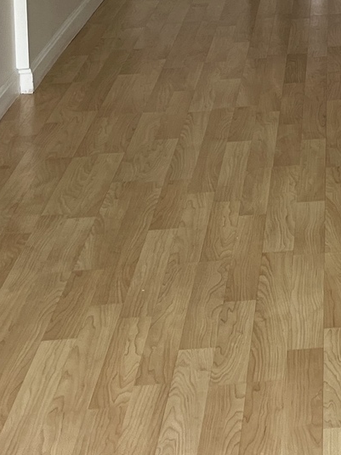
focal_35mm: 112
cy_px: -225
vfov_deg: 16.1
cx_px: 480
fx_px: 1472
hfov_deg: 12.7
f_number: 1.6
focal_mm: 5.1
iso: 40
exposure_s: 1/121
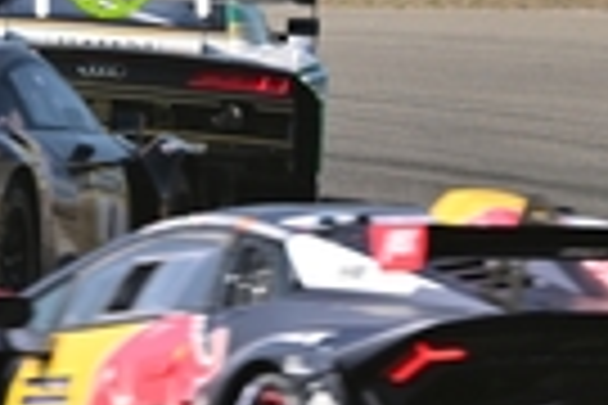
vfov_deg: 1.0
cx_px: -194
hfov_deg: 1.6
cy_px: -27
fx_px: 22460
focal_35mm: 1330
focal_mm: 300
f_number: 2.8
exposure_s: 1/3200
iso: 640
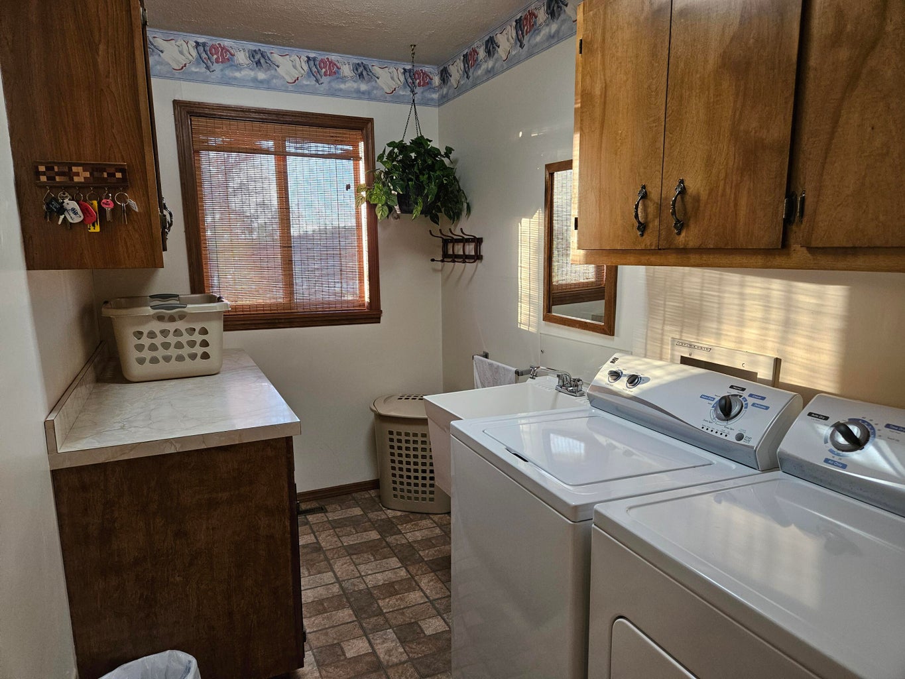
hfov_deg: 73.9
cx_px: 452
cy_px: 340
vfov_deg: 58.9
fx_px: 601
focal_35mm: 23
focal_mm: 5.4
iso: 400
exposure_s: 1/120
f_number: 1.8
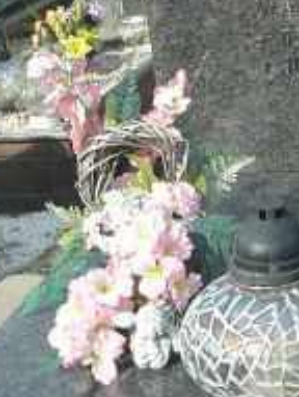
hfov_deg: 12.6
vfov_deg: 16.8
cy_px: 218
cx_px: 239
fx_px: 1343
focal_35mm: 117
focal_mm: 5.2
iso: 80
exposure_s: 1/400
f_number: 5
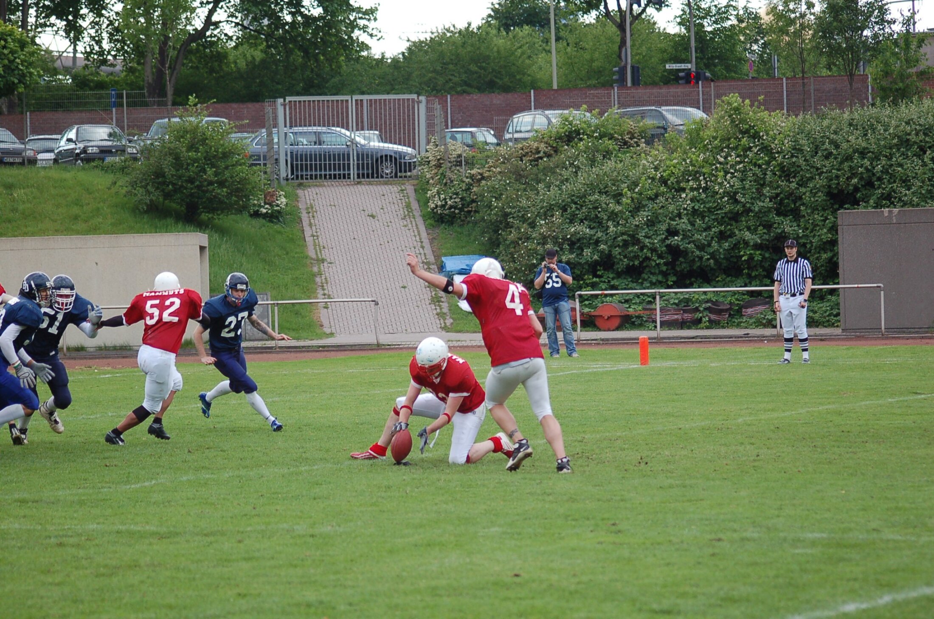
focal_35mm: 150
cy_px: 310
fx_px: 3884
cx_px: 467
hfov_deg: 13.7
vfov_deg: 9.1
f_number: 4.2
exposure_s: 1/1000
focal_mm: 100
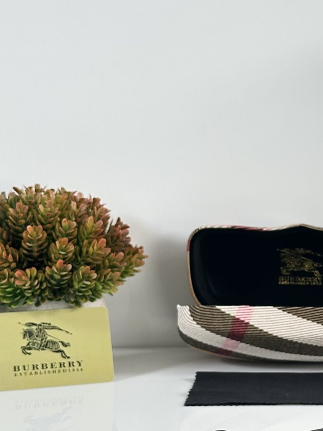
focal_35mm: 111
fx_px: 1381
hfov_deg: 13.1
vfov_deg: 17.7
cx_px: 358
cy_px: 265
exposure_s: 1/100
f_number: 1.78
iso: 80
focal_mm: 6.86
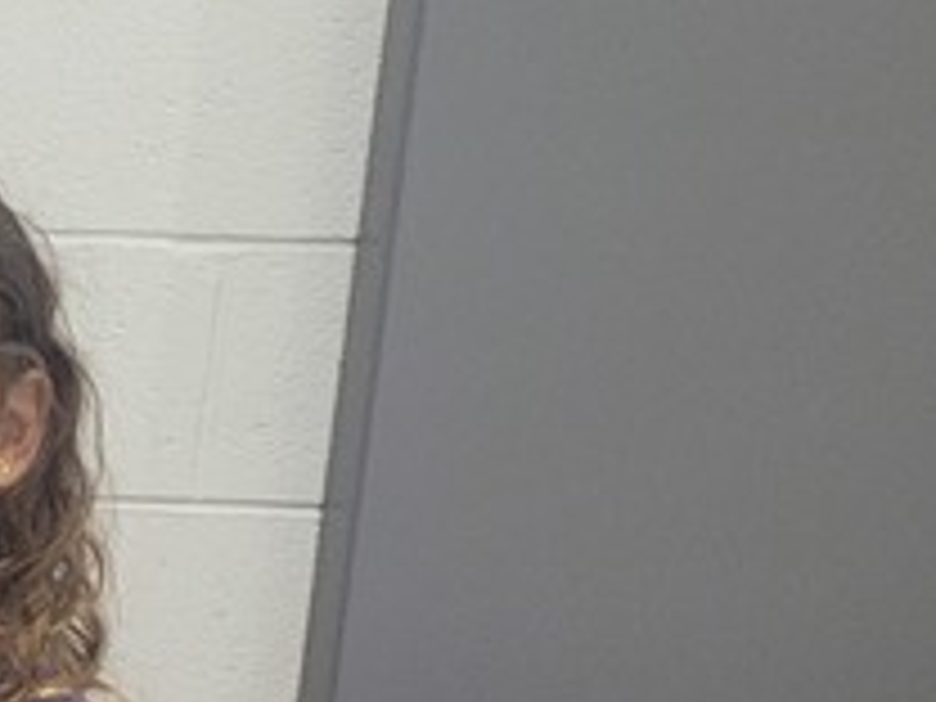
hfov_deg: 12.3
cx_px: -1310
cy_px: 351
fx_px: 3461
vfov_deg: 11.6
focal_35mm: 128
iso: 250
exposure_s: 1/120
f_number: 1.8
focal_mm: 5.4
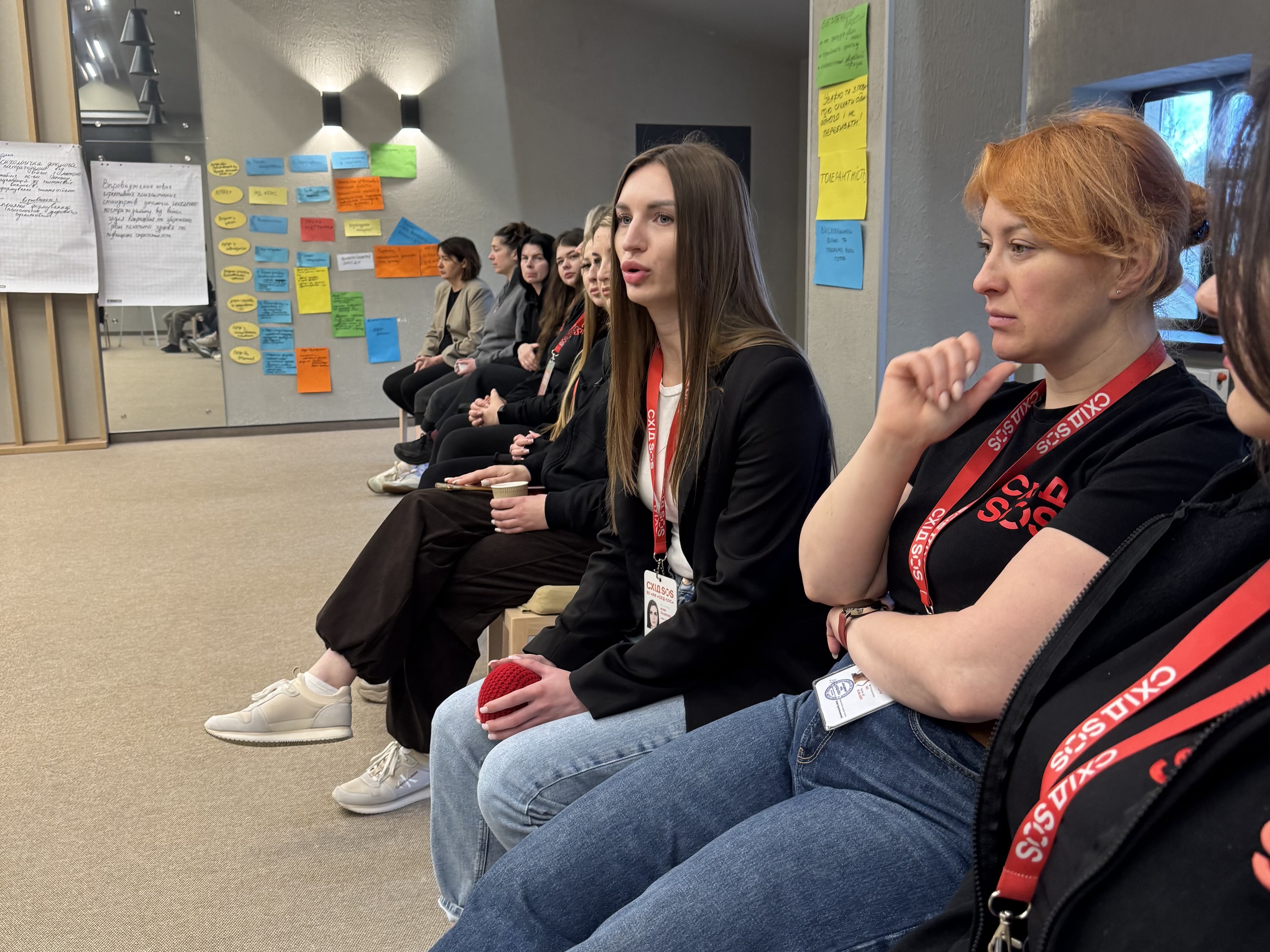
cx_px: 635
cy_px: 476
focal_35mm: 24
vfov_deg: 56.8
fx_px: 881
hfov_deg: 71.6
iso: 200
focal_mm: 6.76
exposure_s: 1/101
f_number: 1.78
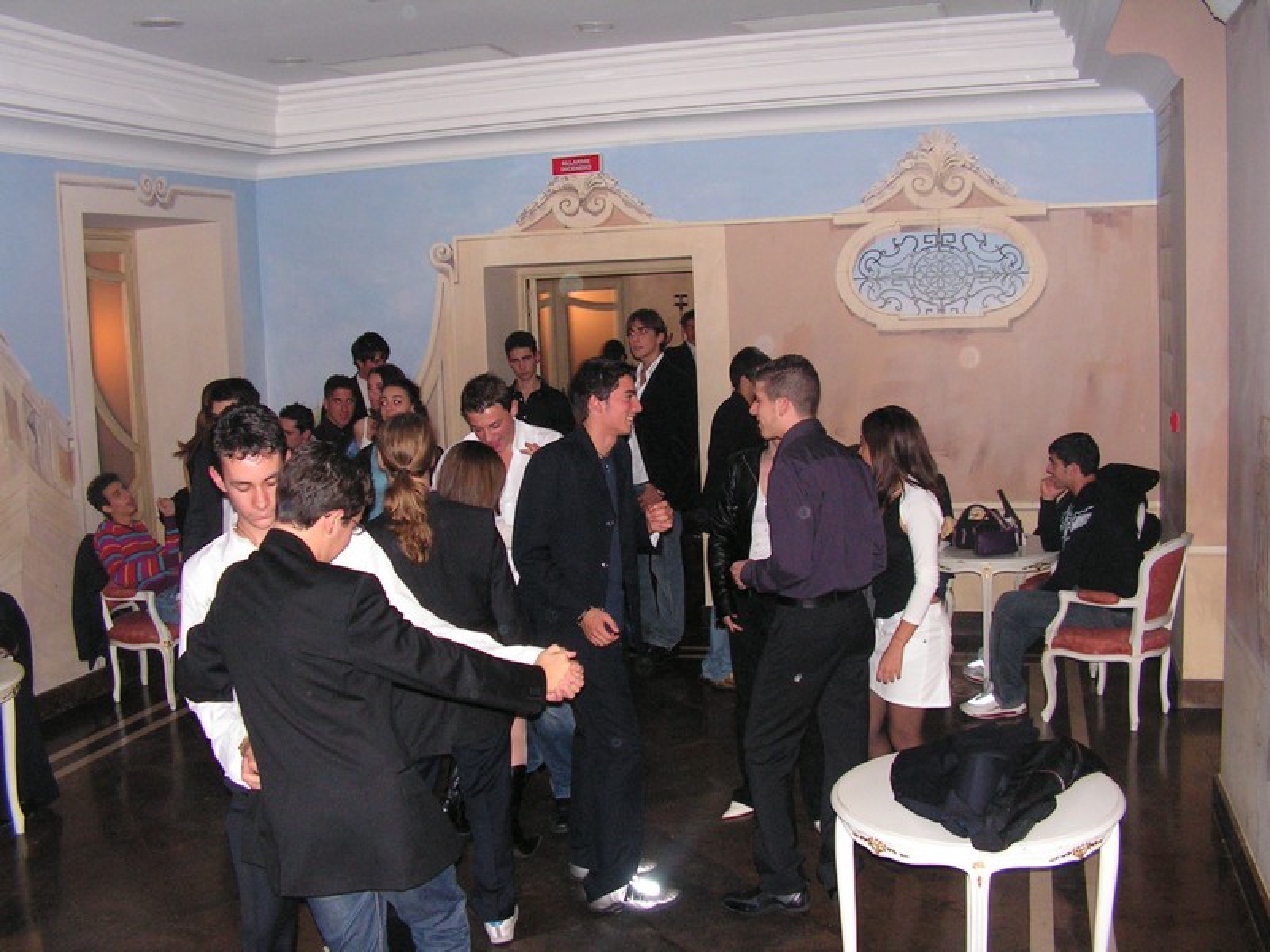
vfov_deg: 39.7
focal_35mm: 36
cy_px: 476
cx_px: 635
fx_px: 1321
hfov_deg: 51.4
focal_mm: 6
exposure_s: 1/40
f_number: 3.2
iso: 200
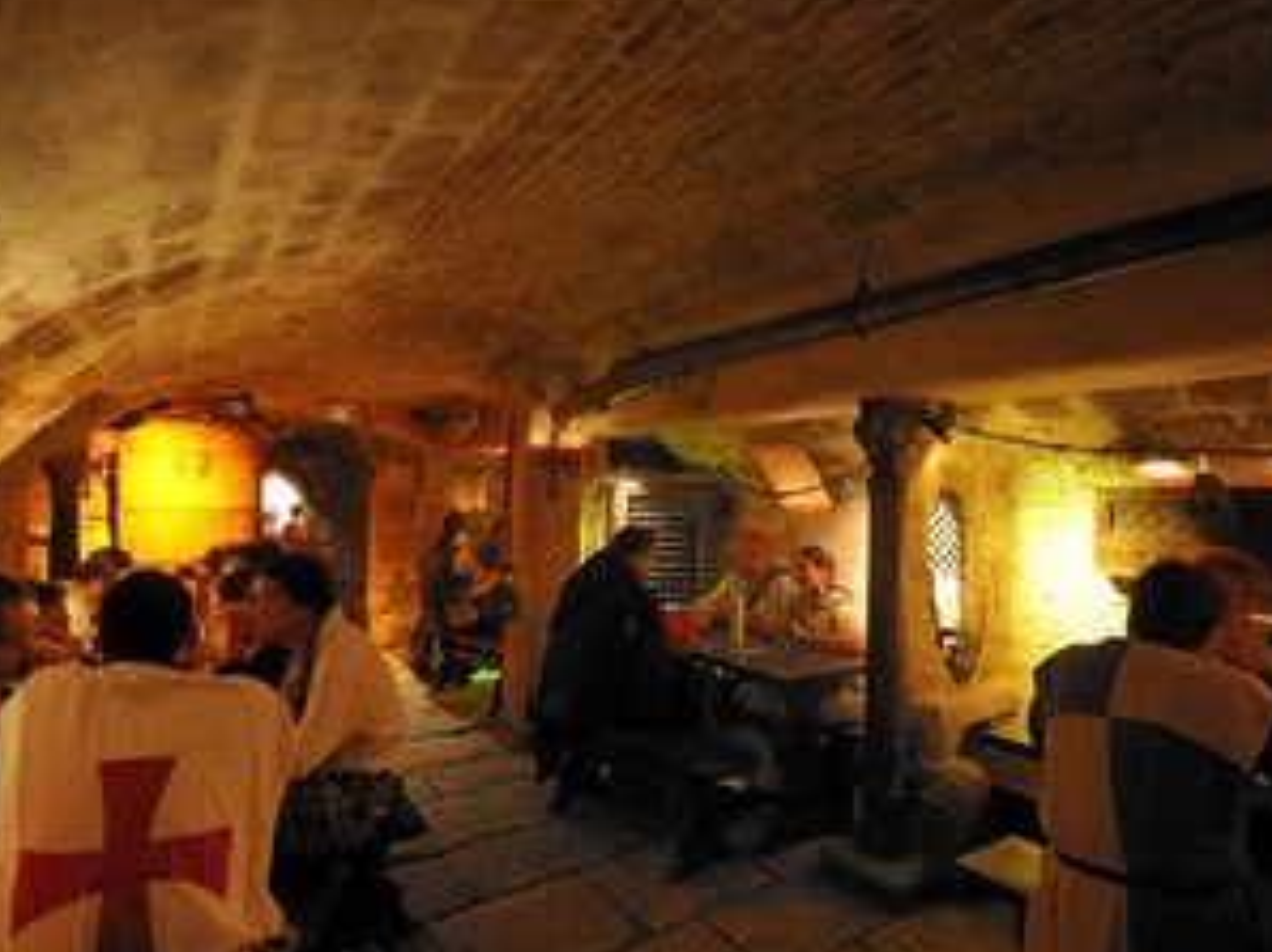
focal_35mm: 19
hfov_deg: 84.6
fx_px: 698
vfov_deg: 68.6
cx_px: 589
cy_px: 495
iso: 800
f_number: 5.6
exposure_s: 1.3
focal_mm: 14
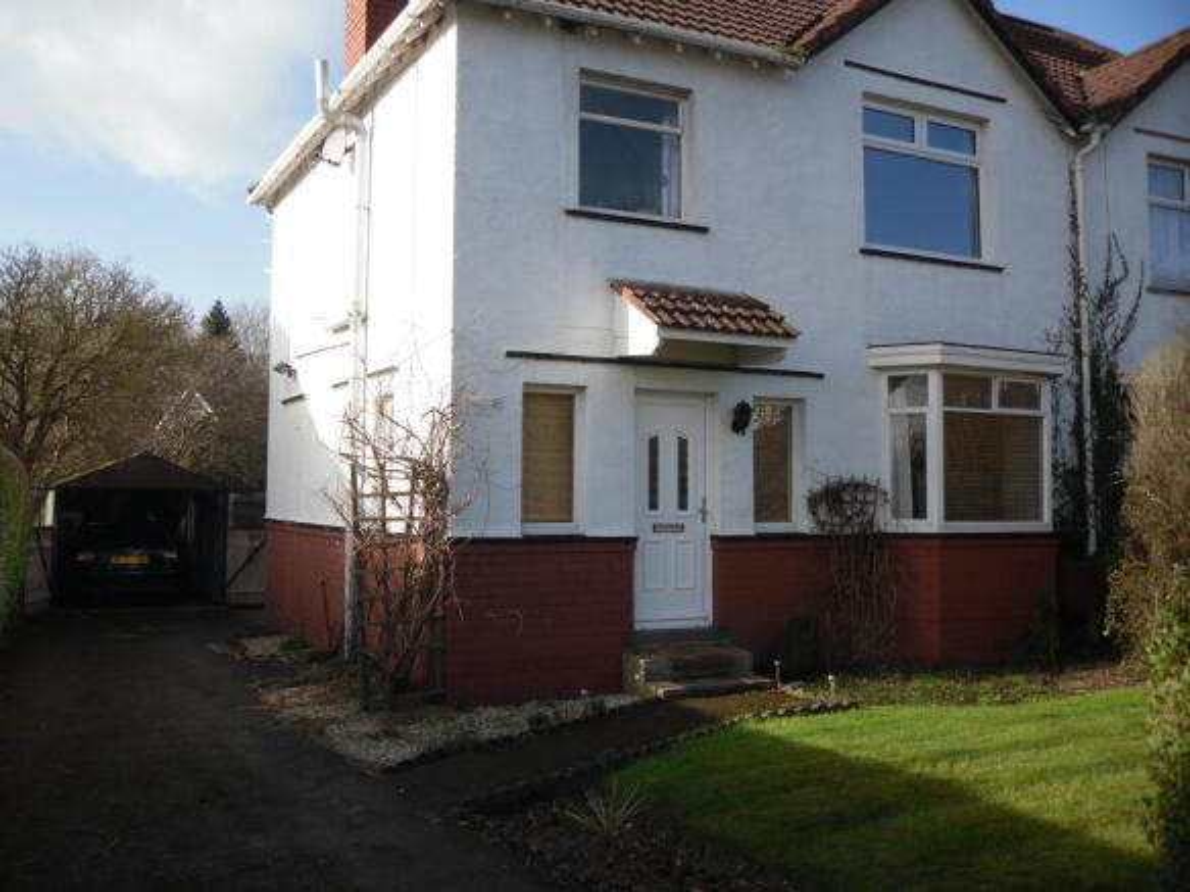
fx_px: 1203
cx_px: 595
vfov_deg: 40.7
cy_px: 446
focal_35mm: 35
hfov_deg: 52.6
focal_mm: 6.3
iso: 80
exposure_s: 1/94
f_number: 8.2
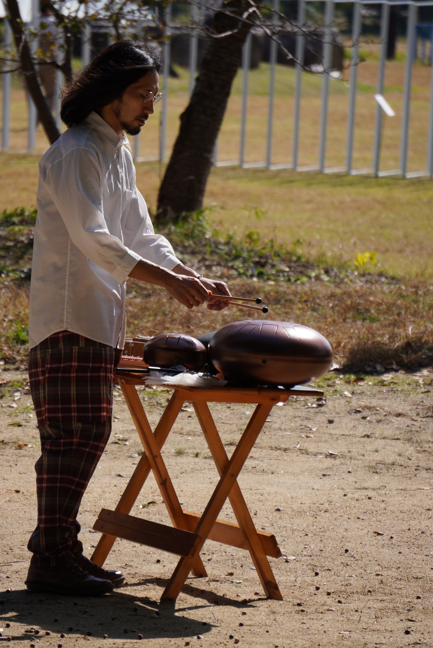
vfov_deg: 7.0
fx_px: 5270
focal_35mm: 292
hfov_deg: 4.7
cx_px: 216
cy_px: 324
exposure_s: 1/400
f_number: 7.1
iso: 100
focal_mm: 195
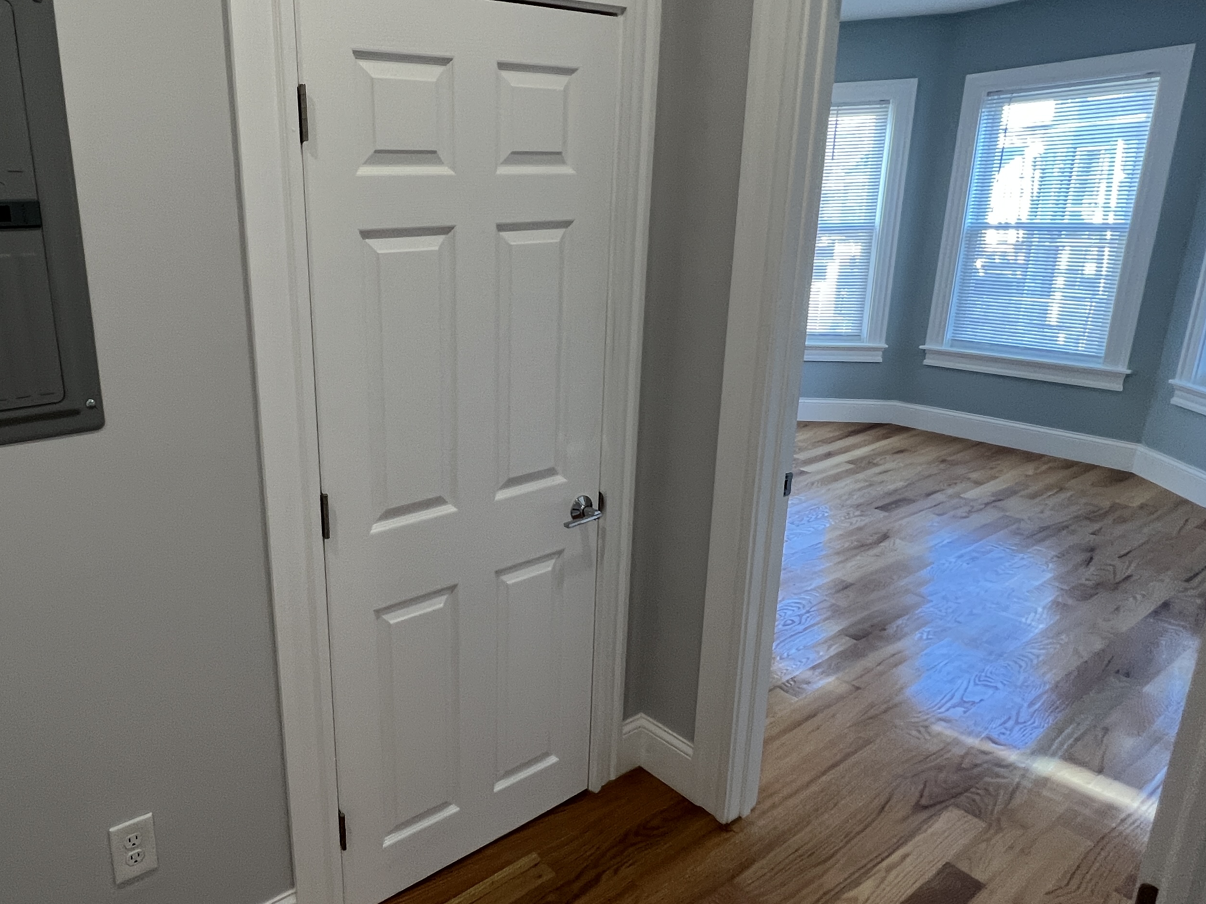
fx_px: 732
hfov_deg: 76.3
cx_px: 393
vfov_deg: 63.3
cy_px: 412
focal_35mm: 21
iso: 125
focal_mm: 1.57
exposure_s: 1/60
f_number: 1.8
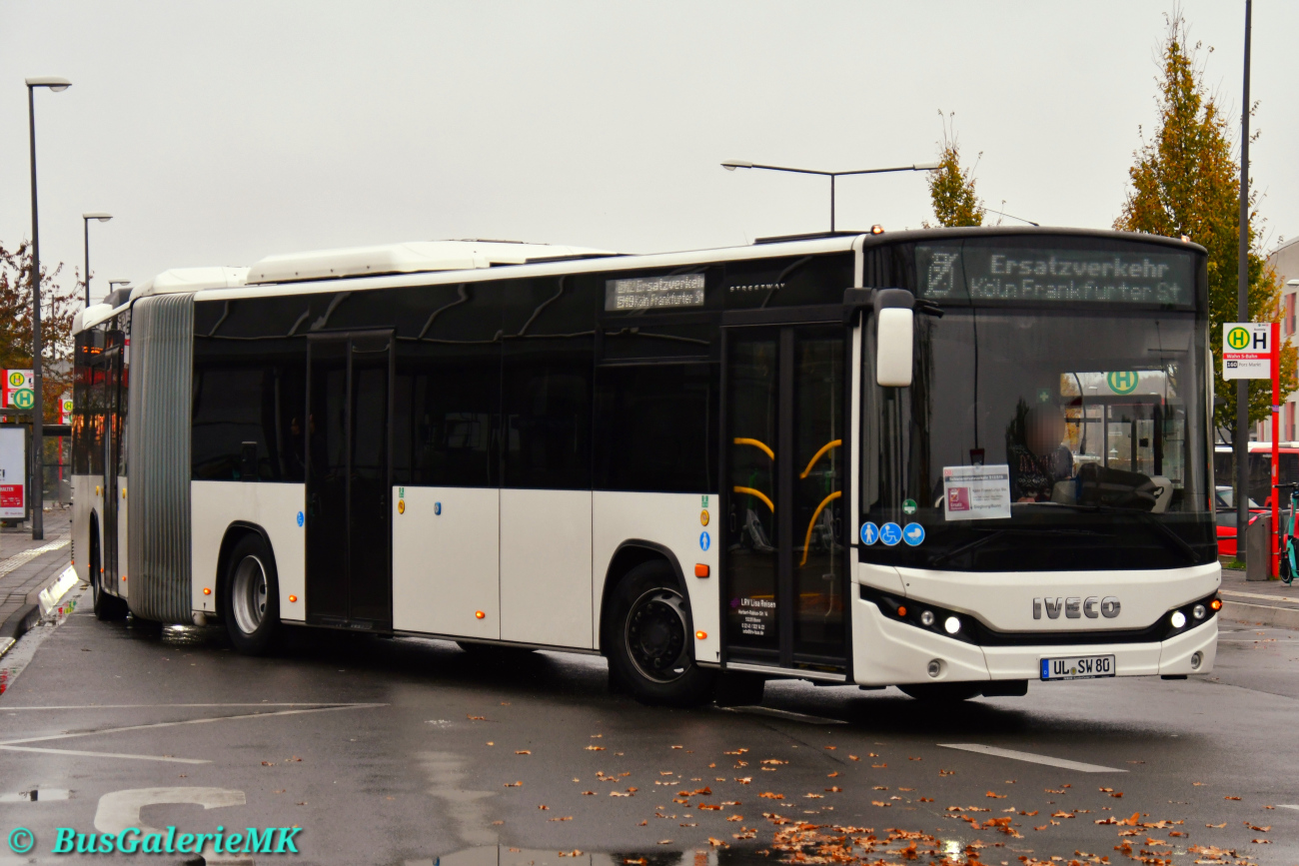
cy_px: 433
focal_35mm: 93
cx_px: 650
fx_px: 3356
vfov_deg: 14.7
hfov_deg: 21.9
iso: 1250
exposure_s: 1/1000
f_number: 4.5
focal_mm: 62
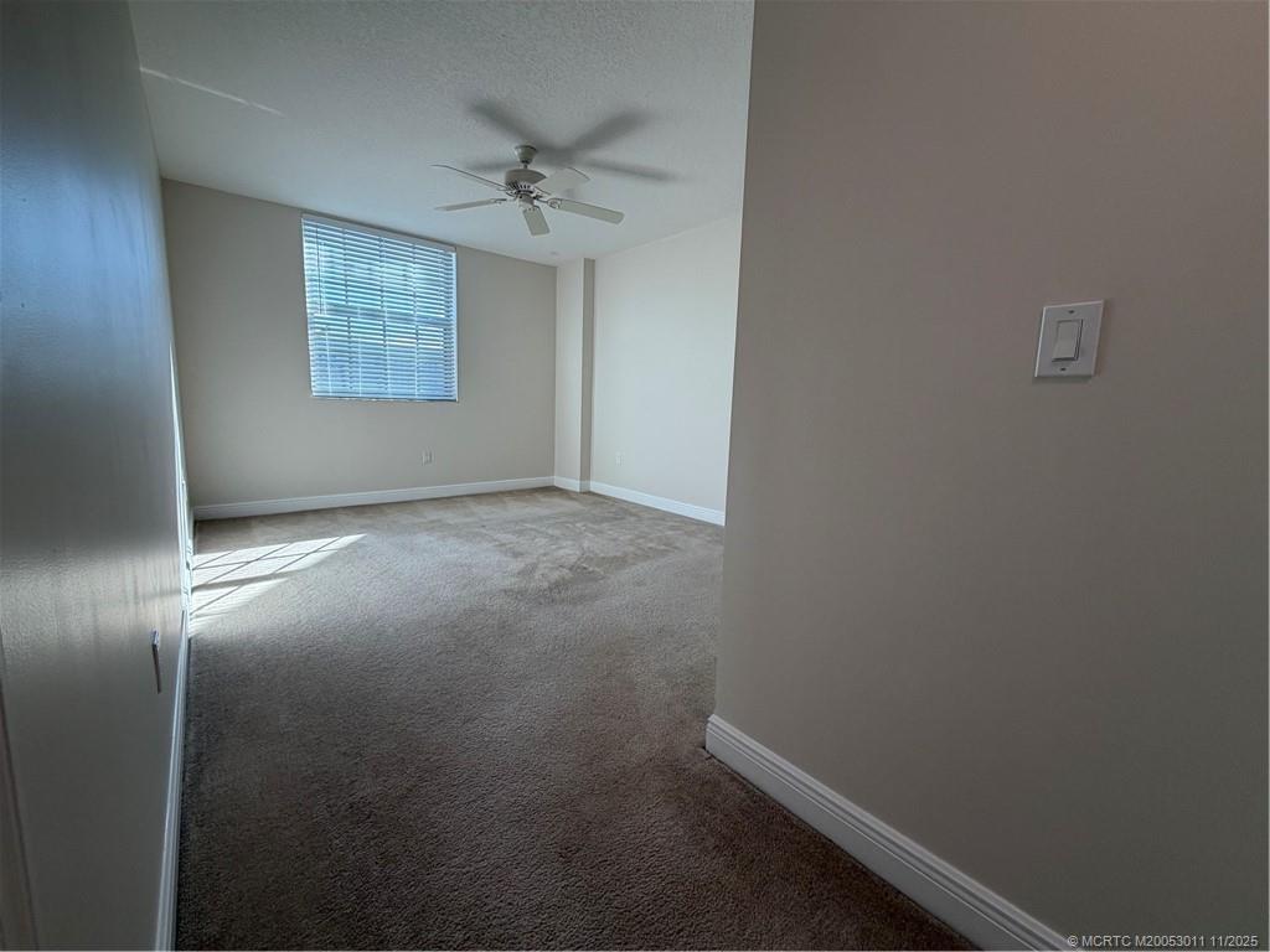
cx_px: 635
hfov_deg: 102.1
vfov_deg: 85.7
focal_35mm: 14
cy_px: 476
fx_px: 514
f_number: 2.2
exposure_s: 1/120
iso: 64
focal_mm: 2.22
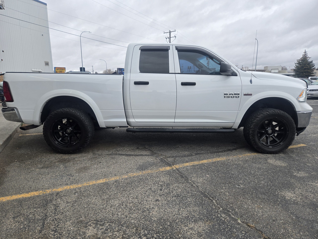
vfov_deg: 58.9
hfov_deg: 73.9
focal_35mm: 23
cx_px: 159
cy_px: 120
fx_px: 211
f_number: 1.8
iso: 80
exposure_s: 1/812
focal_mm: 5.4
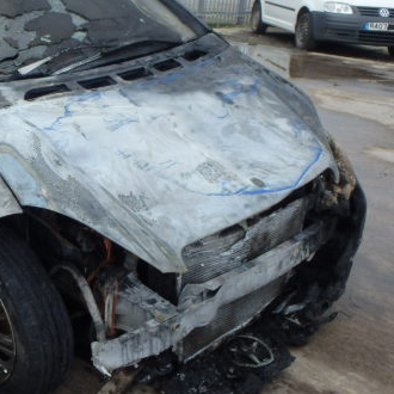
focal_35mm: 48
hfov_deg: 32.9
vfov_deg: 35.2
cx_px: 13
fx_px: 618
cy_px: 152
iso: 200
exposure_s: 1/50
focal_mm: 5
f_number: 3.9
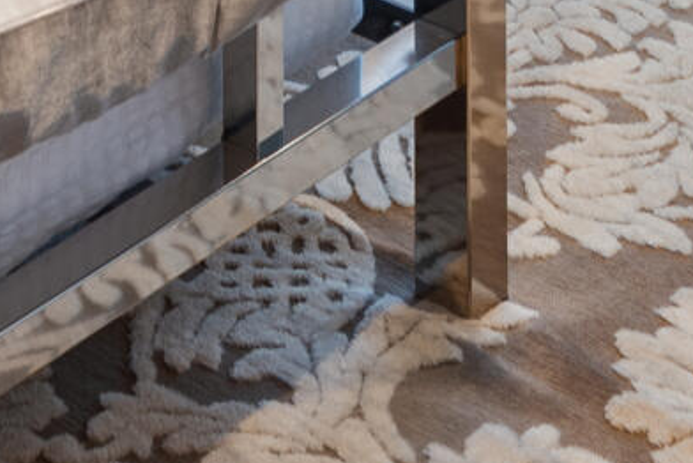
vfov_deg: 7.9
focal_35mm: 130
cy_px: -1248
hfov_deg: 15.3
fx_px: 2504
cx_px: -69
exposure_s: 1
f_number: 7.1
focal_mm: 17
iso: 100
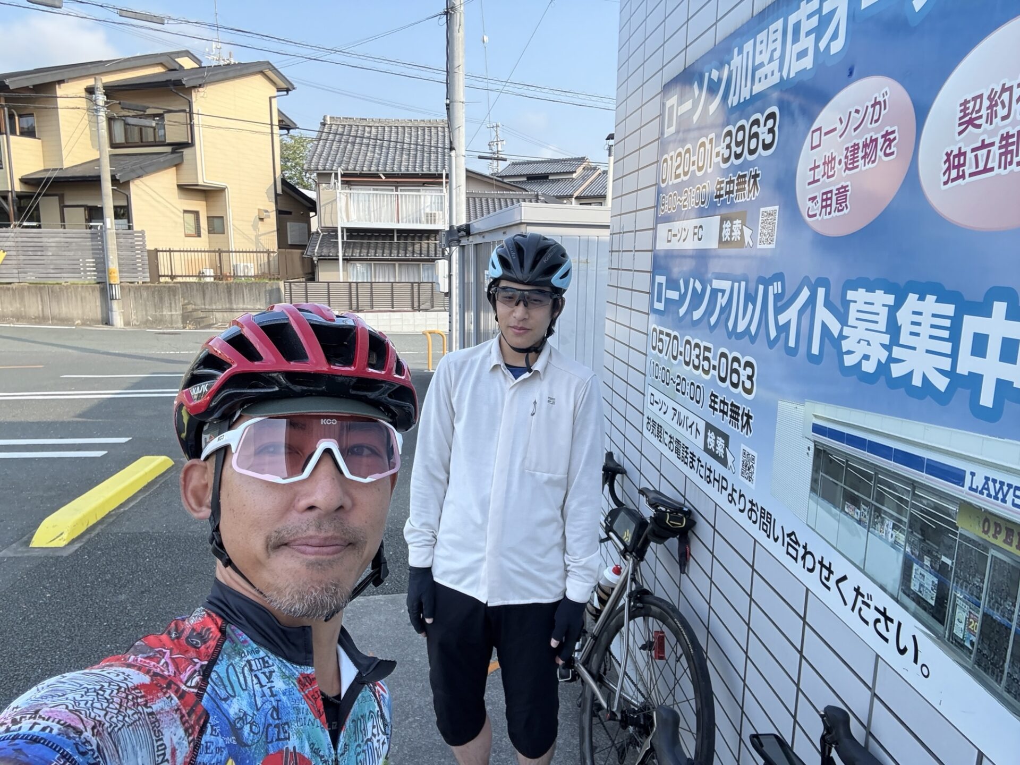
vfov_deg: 58.9
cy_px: 382
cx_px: 510
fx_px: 678
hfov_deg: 73.9
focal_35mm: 23
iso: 40
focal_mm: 2.69
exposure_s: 1/304
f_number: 1.9
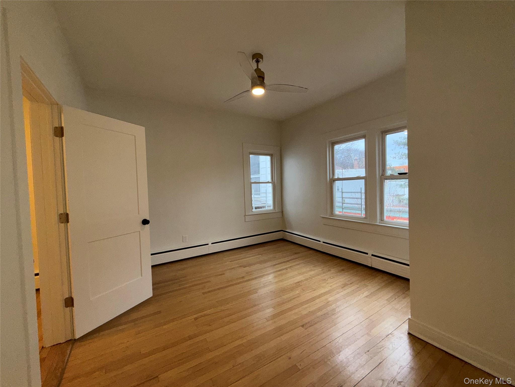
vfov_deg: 85.7
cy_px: 194
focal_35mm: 14
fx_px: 208
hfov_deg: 102.1
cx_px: 258
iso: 50
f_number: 2.2
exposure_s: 1/122
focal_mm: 2.22
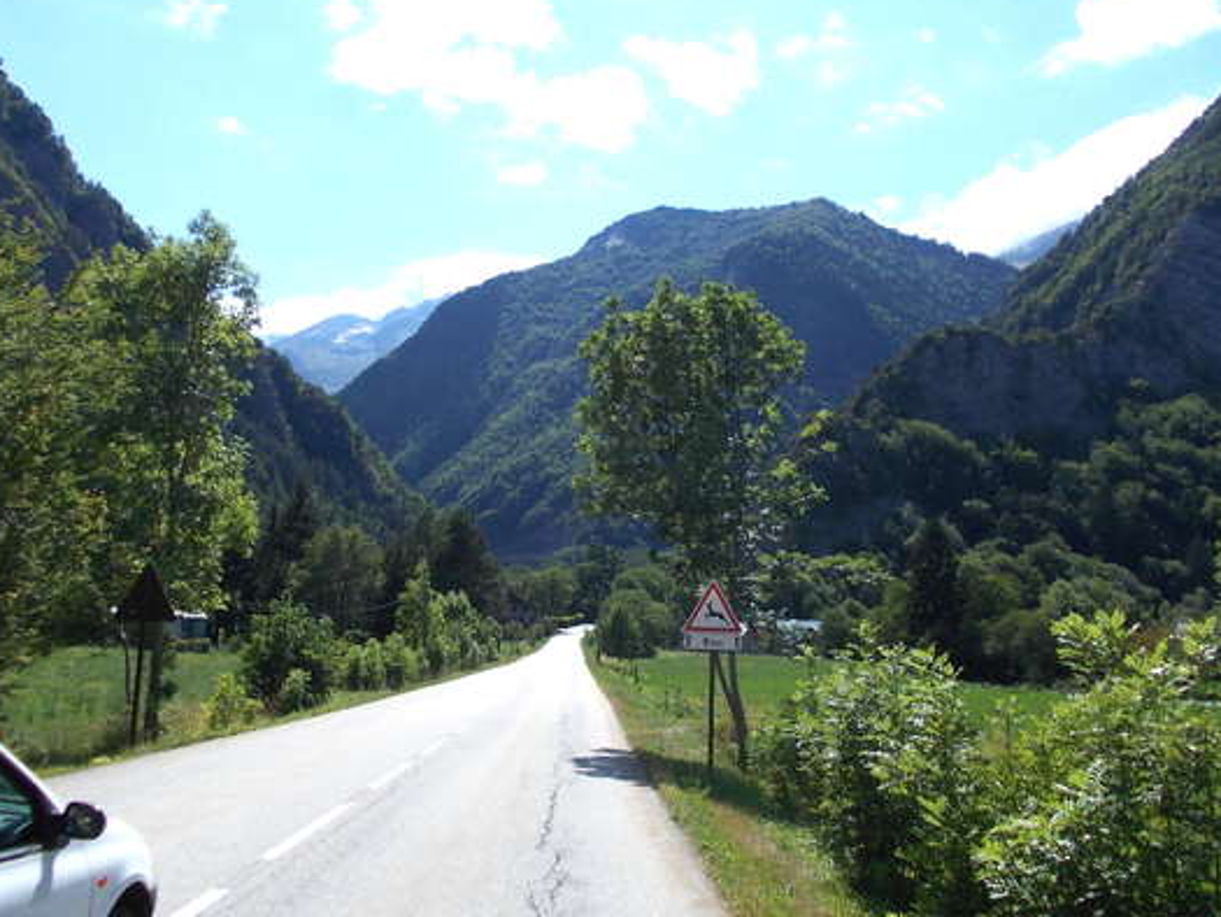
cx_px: 563
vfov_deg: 44.1
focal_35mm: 32
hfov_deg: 56.7
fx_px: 1129
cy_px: 417
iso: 80
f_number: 5.4
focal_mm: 4
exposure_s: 1/400
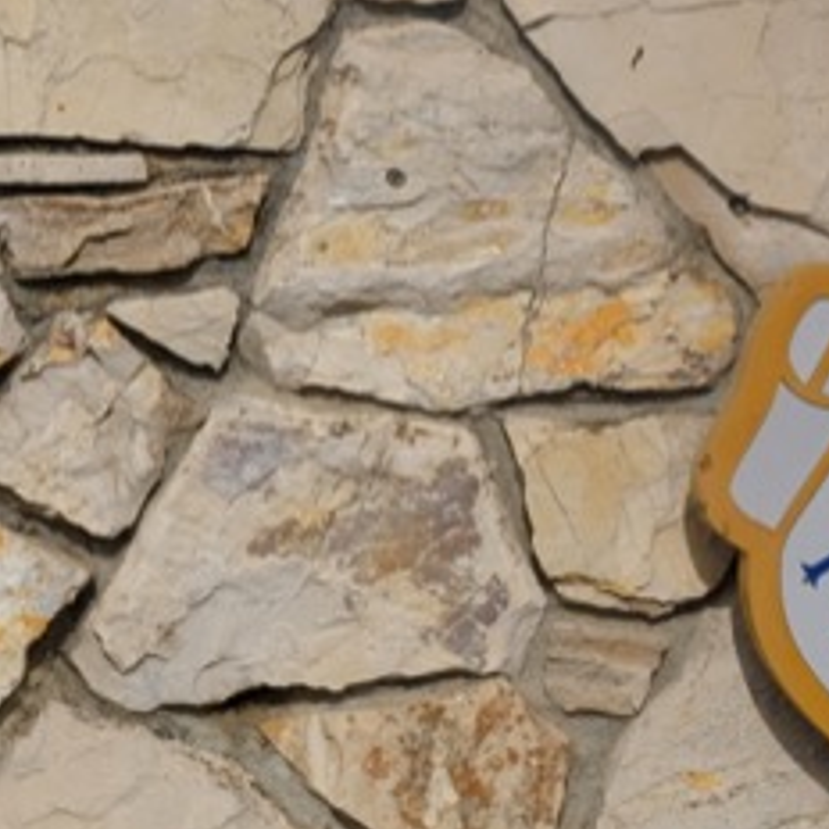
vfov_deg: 11.6
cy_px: 129
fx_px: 4064
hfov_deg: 10.6
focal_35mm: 150
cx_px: -865
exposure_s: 1/680
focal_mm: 26.5
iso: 200
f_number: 8
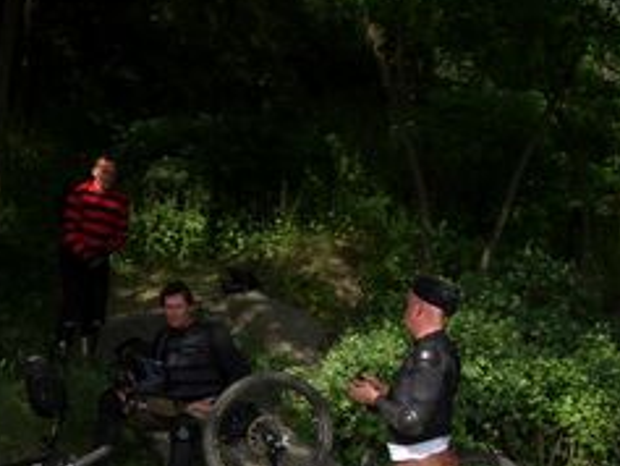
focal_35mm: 59
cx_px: 230
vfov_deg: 24.4
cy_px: 374
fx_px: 1057
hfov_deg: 32.5
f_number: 4.3
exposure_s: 1/320
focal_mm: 5.8
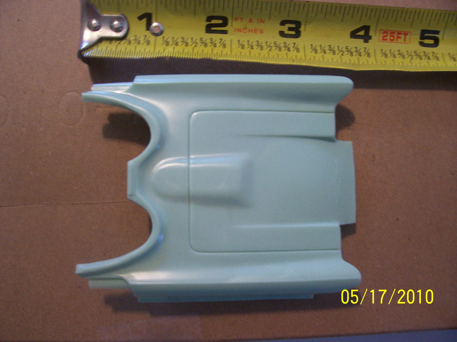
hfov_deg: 54.0
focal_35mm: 34
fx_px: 449
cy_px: 171
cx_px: 228
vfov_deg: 41.8
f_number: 2.7
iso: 160
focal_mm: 5.6
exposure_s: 1/11.6
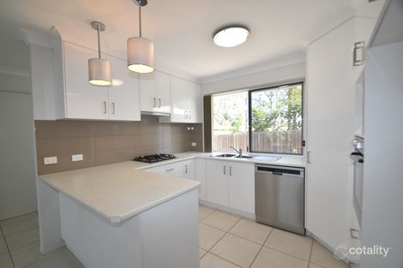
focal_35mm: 15
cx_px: 202
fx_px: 168
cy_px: 134
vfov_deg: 77.3
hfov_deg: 100.4
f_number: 6.3
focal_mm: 10
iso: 800
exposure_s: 1/160
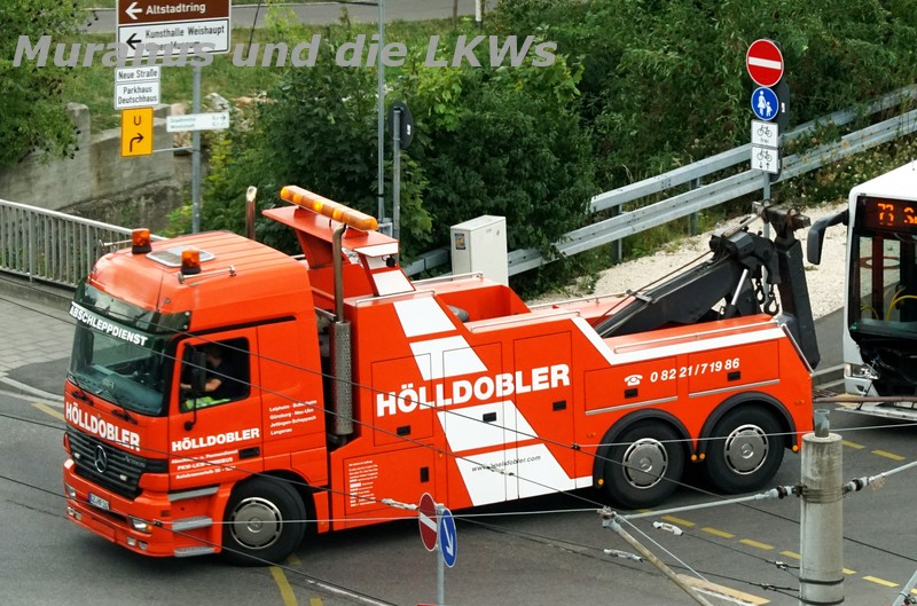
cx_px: 458
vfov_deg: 7.6
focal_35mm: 180
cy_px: 303
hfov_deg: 11.5
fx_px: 4573
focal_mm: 120
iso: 800
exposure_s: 1/200
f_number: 14
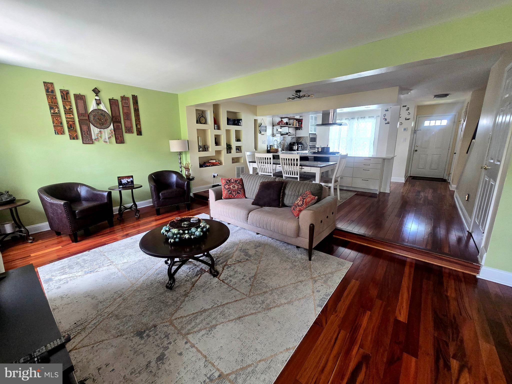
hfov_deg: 106.2
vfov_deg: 89.9
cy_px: 192
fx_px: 192
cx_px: 256
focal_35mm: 13
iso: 320
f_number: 2.2
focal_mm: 2.2
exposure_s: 1/60
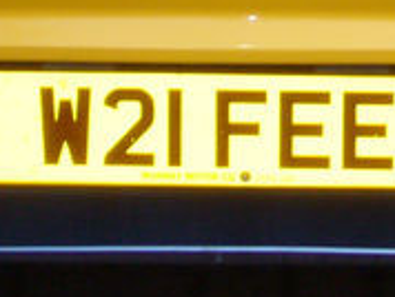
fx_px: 4765
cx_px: 193
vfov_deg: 3.5
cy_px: -304
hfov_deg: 4.7
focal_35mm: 417
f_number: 4.6
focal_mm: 15.4
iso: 125
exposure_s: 1/30
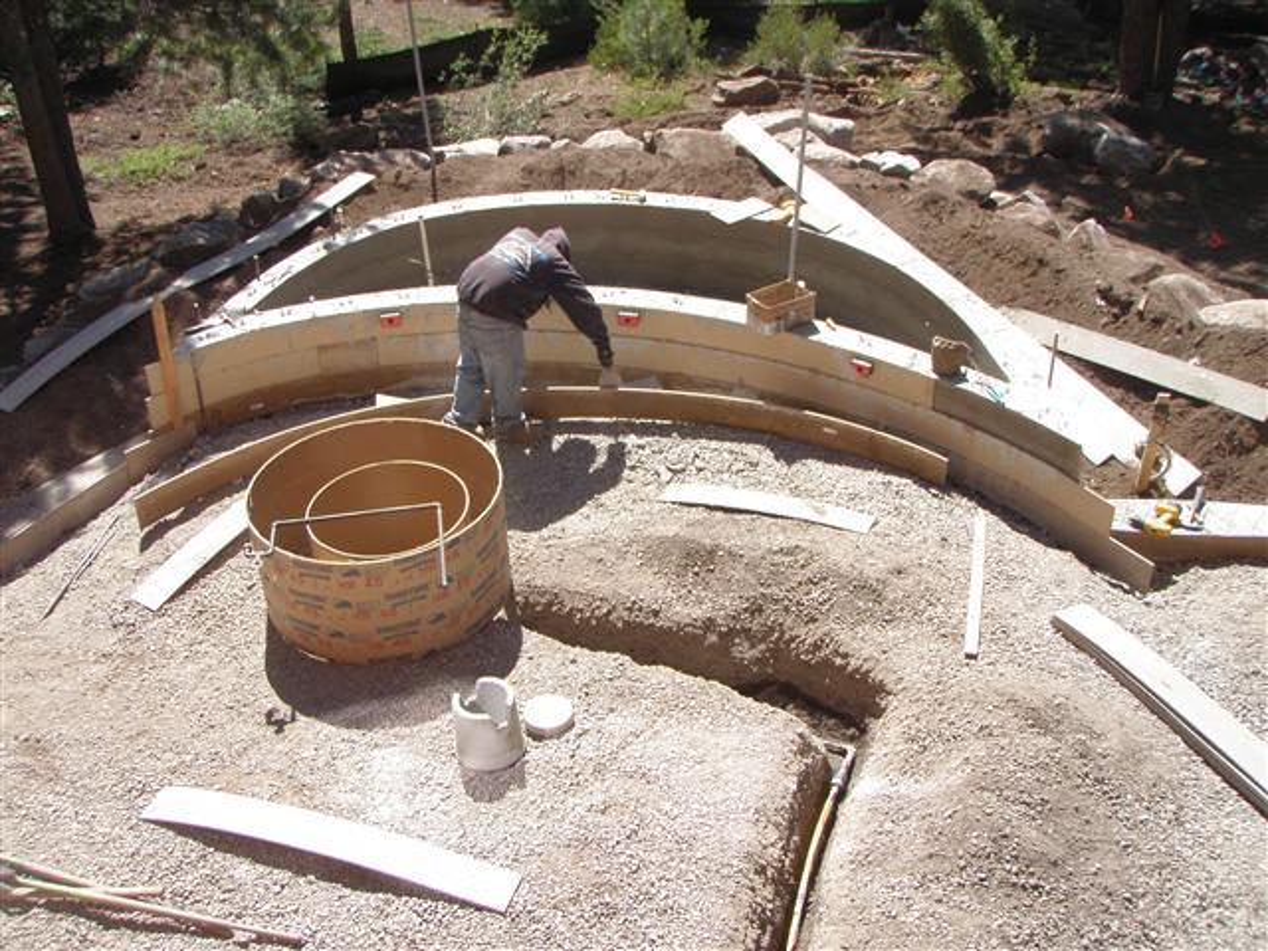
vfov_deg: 37.7
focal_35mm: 38
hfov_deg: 49.0
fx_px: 1392
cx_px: 634
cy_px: 476
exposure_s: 1/640
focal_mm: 6.7
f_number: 3.5
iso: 80
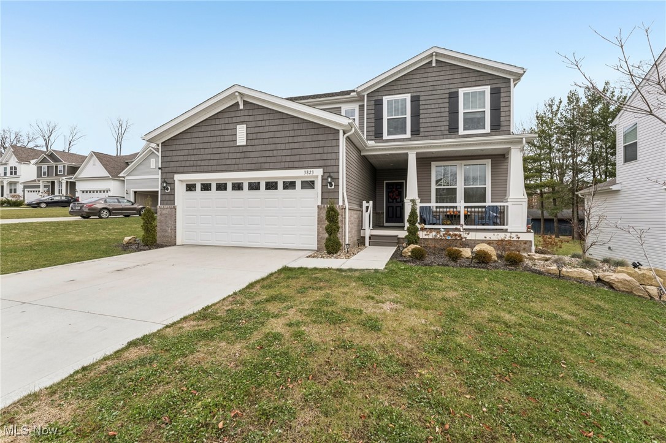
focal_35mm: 14
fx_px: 259
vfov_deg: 81.2
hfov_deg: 104.3
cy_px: 222
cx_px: 333
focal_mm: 14
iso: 200
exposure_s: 1/250
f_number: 9
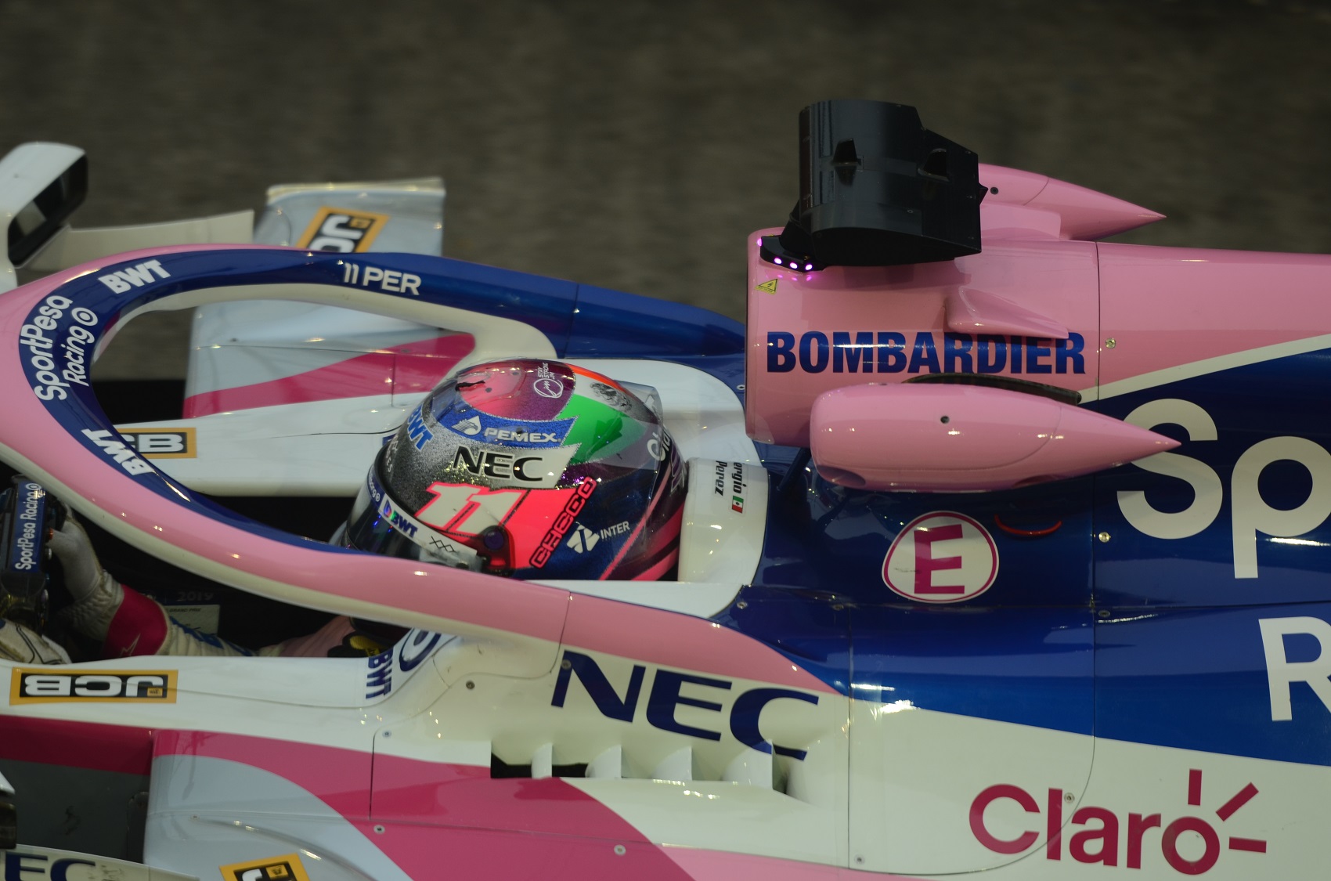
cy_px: 440
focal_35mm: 300
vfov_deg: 4.6
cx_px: 666
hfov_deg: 6.9
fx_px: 11066
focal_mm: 200
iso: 200
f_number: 2.8
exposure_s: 1/1000
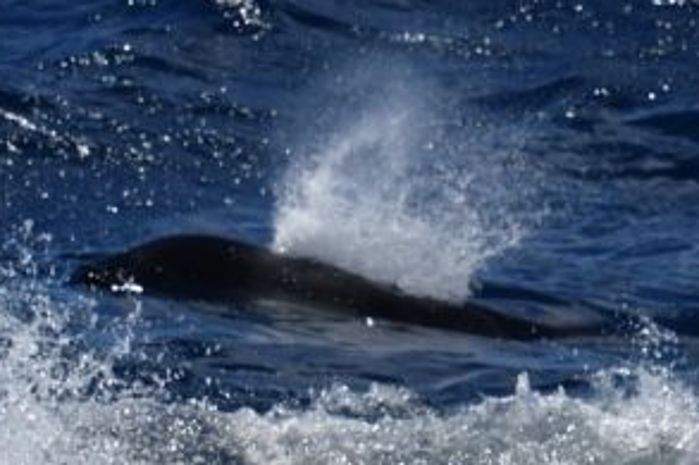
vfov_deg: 0.8
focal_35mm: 1641
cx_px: 86
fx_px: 31844
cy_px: 552
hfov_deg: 1.3
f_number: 6.3
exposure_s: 1/8000
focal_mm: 600
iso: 560
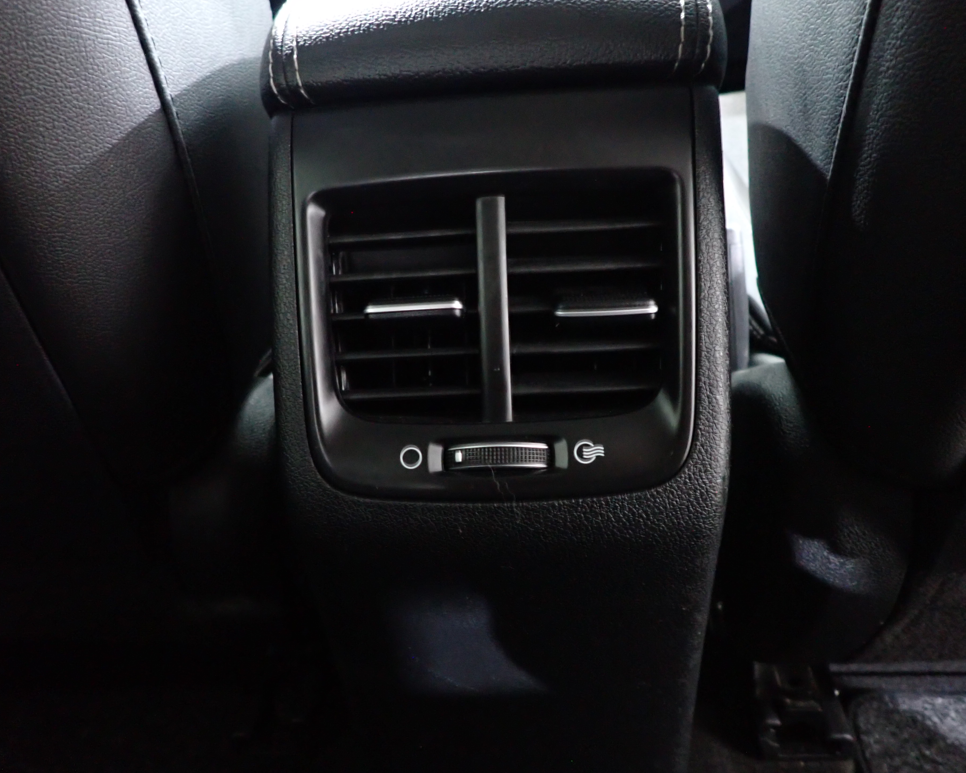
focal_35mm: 27
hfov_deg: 64.1
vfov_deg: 53.2
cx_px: 469
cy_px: 388
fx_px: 772
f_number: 2
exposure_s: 1/8
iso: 1000
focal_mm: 4.5
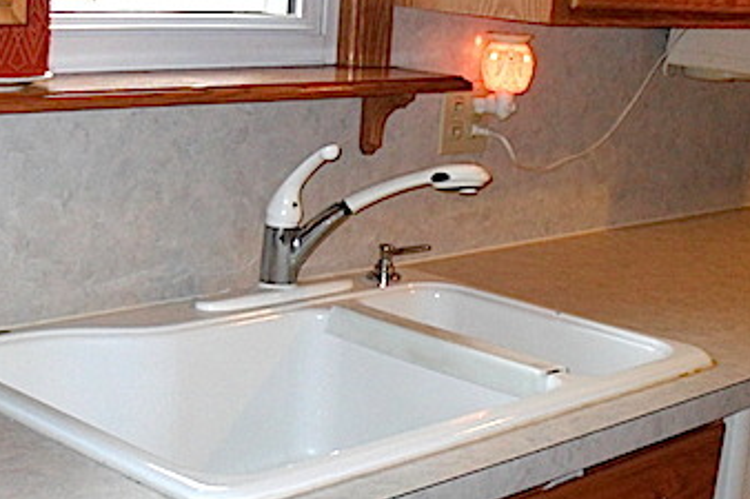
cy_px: 273
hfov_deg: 29.3
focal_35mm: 69
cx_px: 368
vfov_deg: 19.7
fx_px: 1437
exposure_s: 1/45
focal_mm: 6.3
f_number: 3
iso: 200
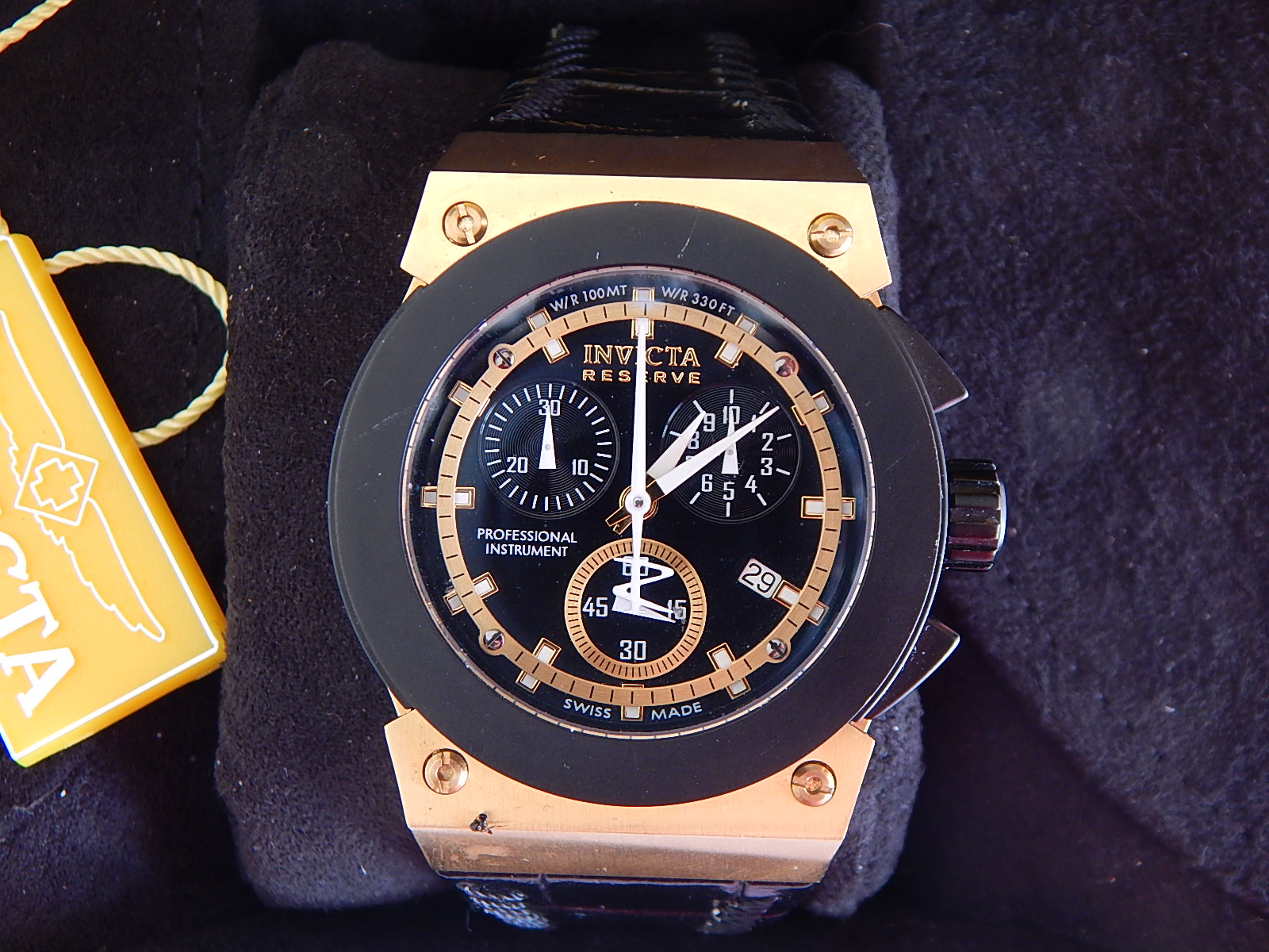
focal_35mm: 43
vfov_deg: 33.6
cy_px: 476
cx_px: 634
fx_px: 1576
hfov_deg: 43.9
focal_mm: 7.7
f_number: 3.6
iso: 200
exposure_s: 1/30
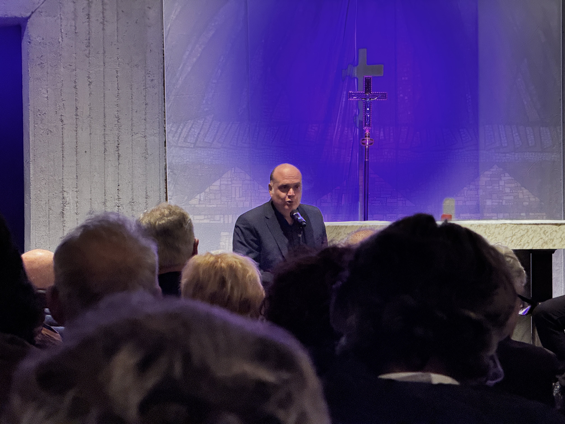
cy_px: 212
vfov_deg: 12.3
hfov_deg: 16.4
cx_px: 282
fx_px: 1959
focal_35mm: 120
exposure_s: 1/25
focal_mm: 15.66
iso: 1250
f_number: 2.8
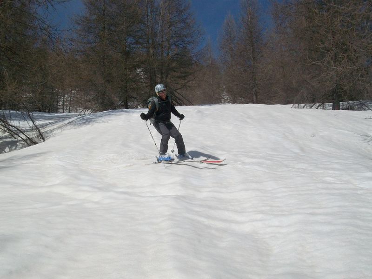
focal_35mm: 42
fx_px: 451
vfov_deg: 34.3
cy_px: 140
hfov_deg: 44.8
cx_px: 186
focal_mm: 7.1
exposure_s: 1/1401
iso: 80
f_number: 6.3
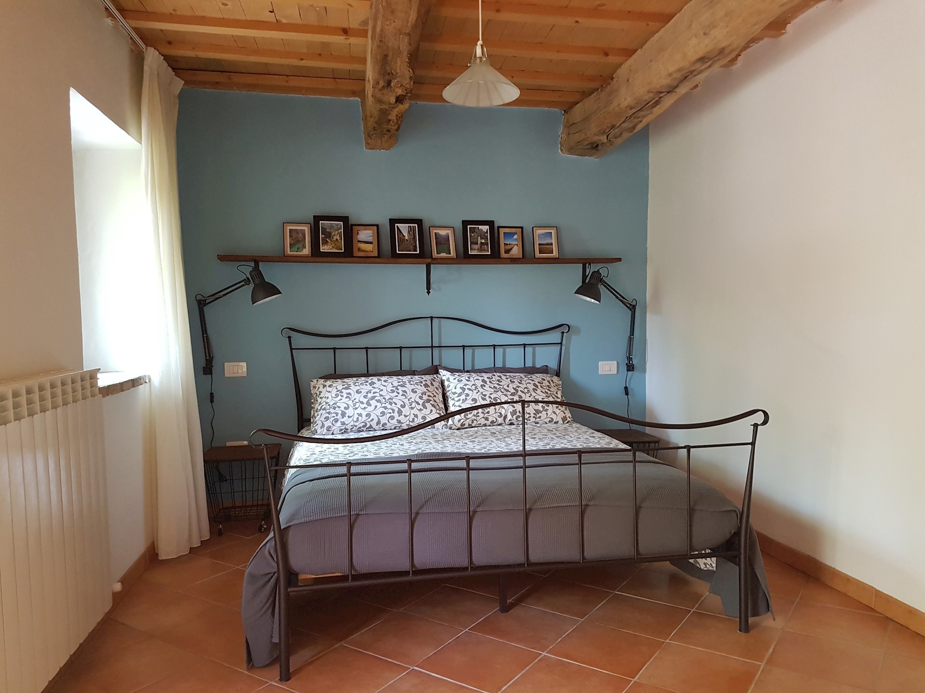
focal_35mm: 26
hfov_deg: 67.3
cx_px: 462
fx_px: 695
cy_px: 346
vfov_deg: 53.1
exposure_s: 1/14
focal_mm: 4.2
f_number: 1.7
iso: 200
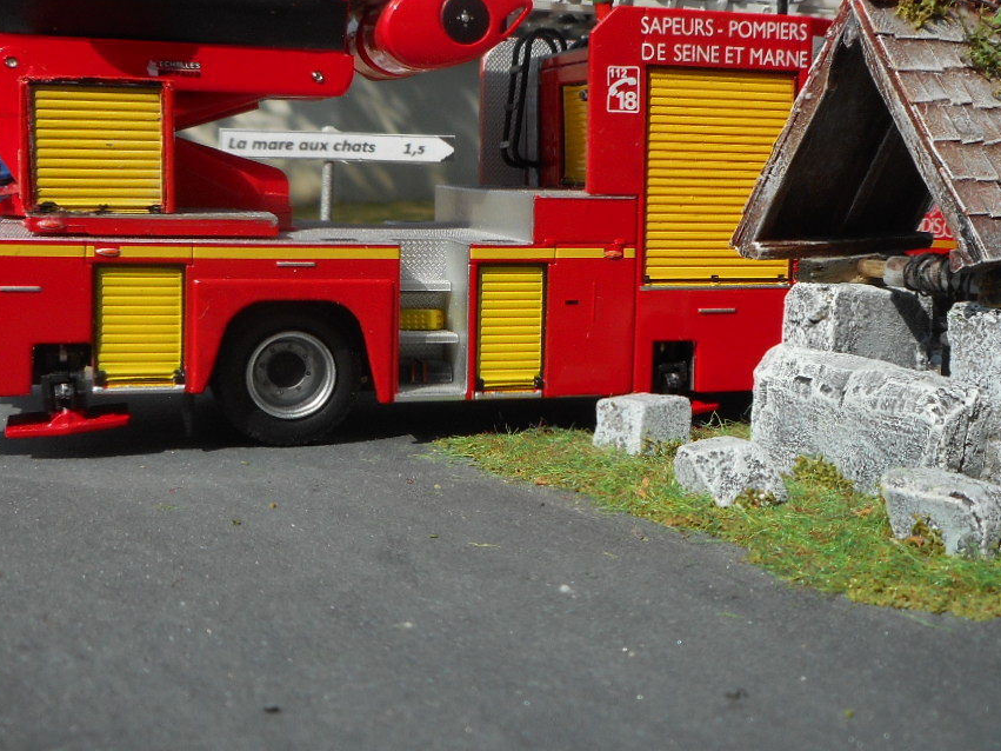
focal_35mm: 47
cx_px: 556
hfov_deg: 40.4
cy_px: 280
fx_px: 1359
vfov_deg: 30.7
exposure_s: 1/1000
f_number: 3.7
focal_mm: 4.5
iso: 80
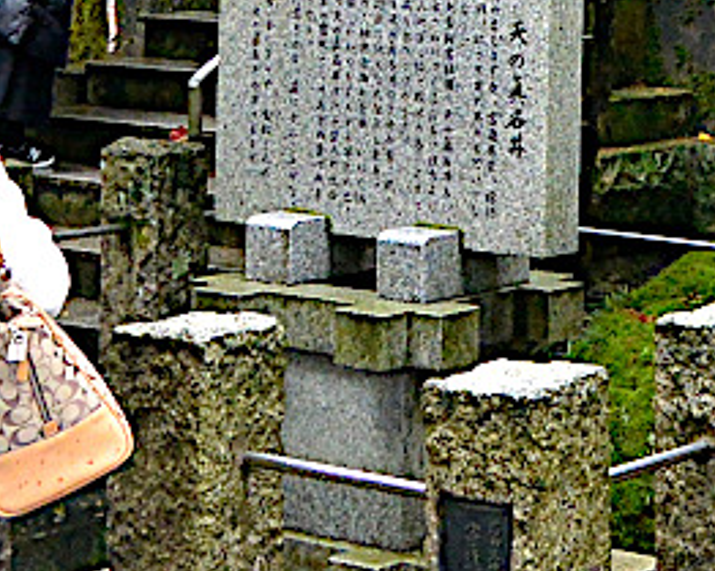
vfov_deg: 24.5
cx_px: 780
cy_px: 261
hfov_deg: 27.9
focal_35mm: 62
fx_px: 1311
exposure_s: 1/60
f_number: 4
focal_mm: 10
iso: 560
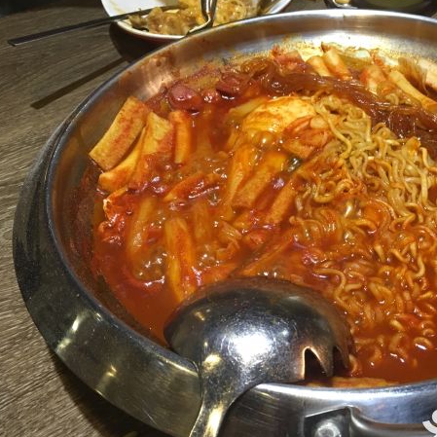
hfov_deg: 40.7
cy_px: 227
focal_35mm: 40
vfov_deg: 41.9
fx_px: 571
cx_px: 326
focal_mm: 4.15
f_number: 2.2
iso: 160
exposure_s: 1/33
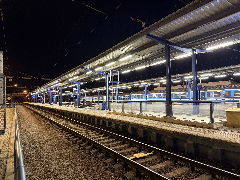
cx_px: 120
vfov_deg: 56.8
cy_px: 90
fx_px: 166
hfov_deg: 71.6
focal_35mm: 24
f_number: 1.78
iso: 640
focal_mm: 6.76
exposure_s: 1/33
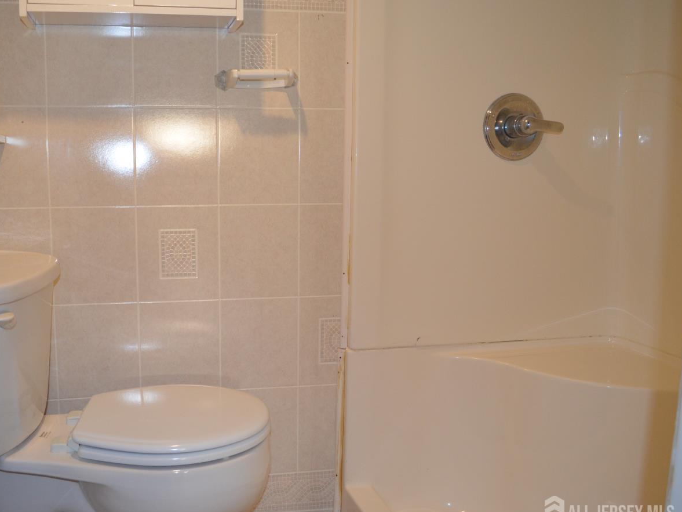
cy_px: 250
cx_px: 253
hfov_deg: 54.7
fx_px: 650
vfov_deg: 43.0
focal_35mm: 33
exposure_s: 1/60
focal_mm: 18
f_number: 3.5
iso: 1000
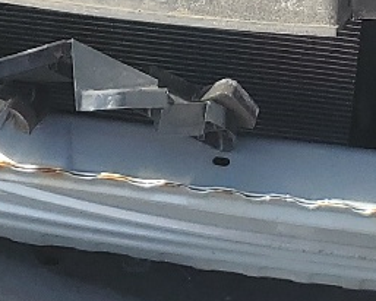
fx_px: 1760
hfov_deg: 12.0
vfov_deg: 9.2
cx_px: 426
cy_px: -297
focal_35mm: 158
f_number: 1.5
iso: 50
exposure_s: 1/1429
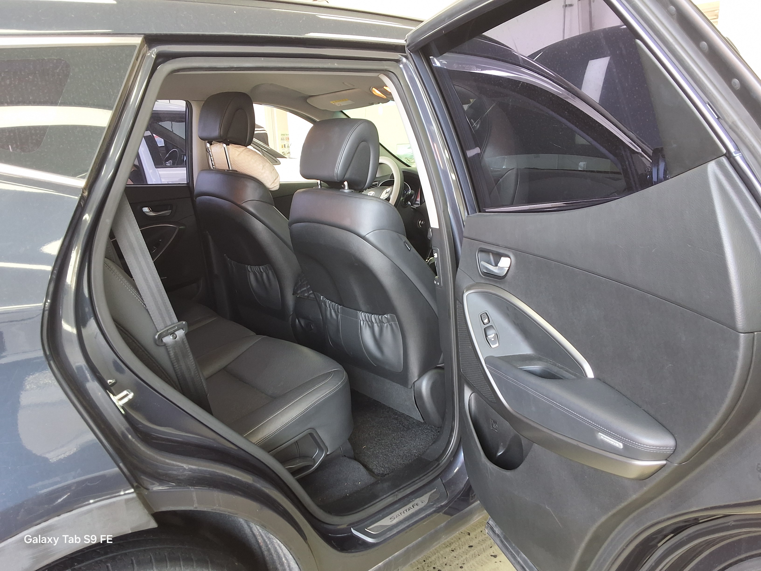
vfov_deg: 49.7
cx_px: 380
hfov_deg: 63.4
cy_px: 286
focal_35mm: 28
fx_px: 616
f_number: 1.9
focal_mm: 2.91
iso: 64
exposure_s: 1/40
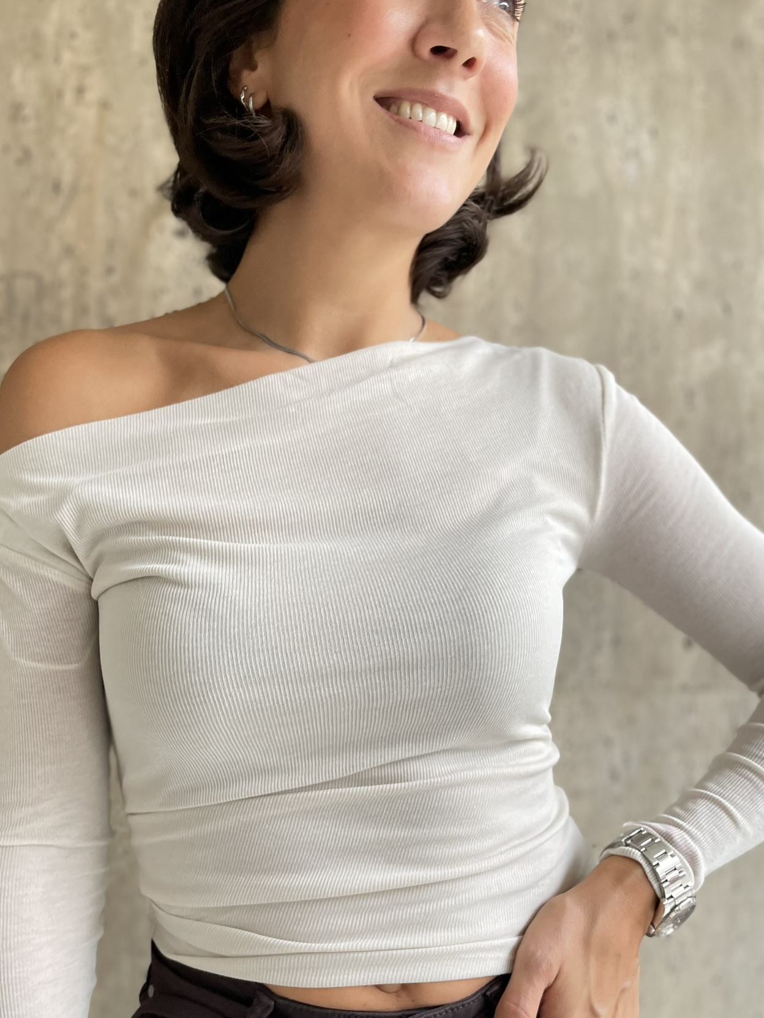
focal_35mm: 32
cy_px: 623
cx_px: 318
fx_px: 942
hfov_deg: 44.0
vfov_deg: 56.3
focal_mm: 4.2
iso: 125
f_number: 1.6
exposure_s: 1/121
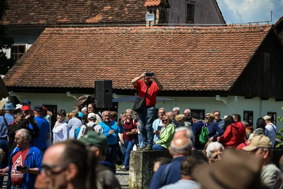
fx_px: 1180
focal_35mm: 150
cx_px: 151
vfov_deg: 9.2
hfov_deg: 13.7
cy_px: 102
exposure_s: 1/2500
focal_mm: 120
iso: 250
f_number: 4
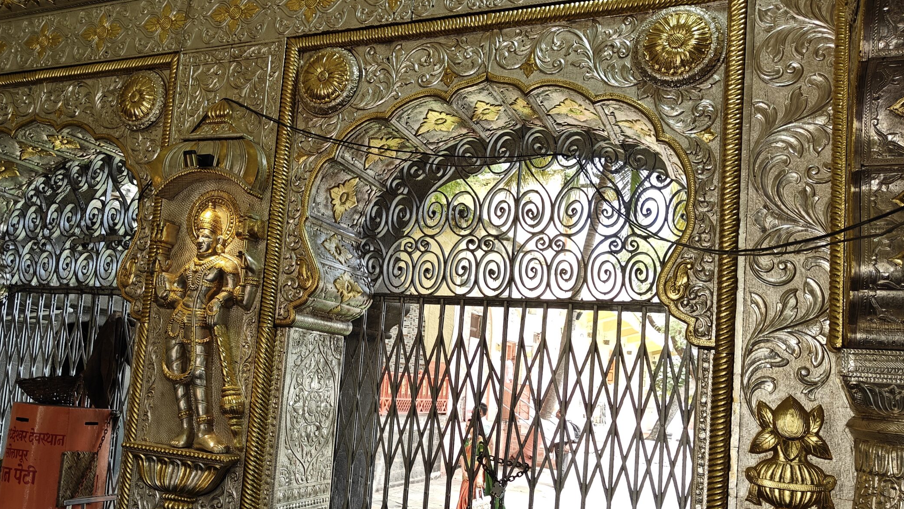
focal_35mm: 32
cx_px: 402
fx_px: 767
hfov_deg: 60.9
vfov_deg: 36.6
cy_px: 297
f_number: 1.8
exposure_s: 1/126
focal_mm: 5.59
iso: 50
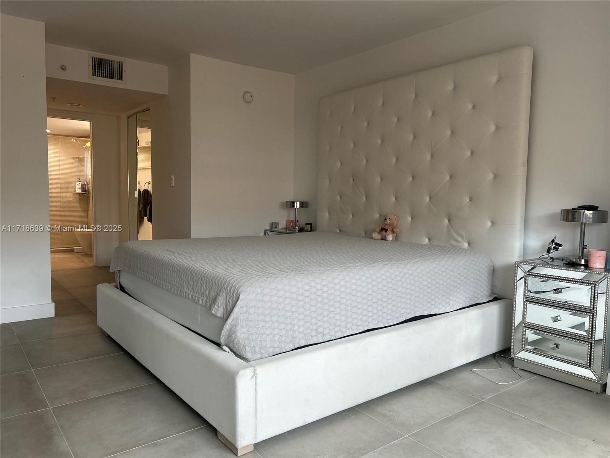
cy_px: 229
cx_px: 305
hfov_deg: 67.3
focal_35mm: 26
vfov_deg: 53.1
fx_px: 458
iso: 100
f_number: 1.5
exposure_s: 1/120
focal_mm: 5.7
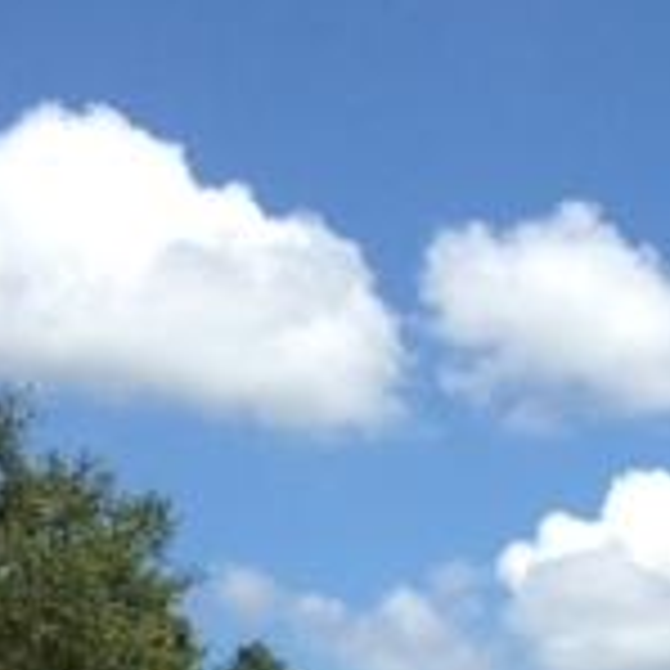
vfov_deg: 12.6
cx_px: 778
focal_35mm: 133
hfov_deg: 12.8
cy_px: 958
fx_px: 2912
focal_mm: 4.28
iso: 50
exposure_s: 1/1972
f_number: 2.4
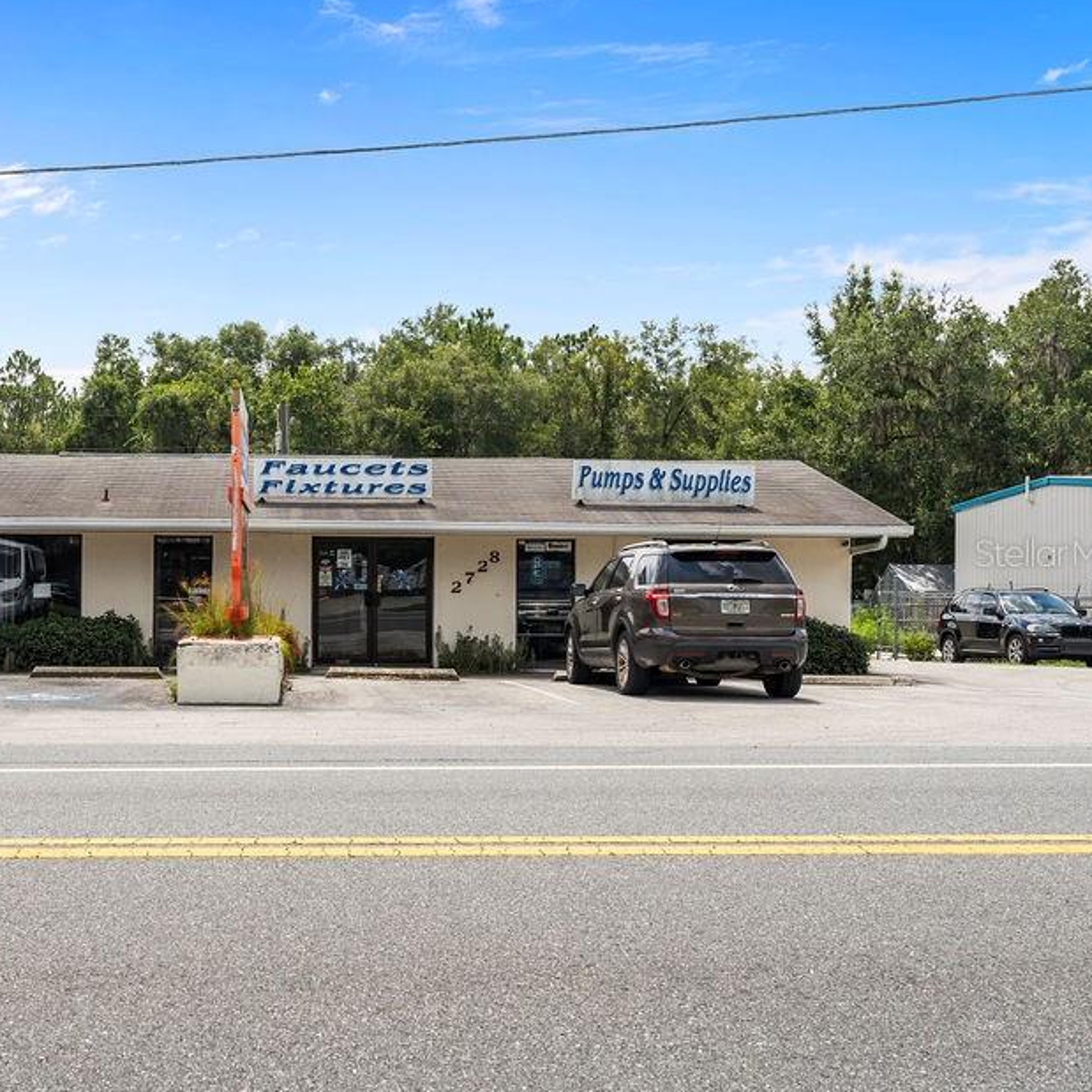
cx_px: 238
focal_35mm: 45
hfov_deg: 36.4
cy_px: 553
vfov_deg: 37.6
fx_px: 1606
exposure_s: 1/500
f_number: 8
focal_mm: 32
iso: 320
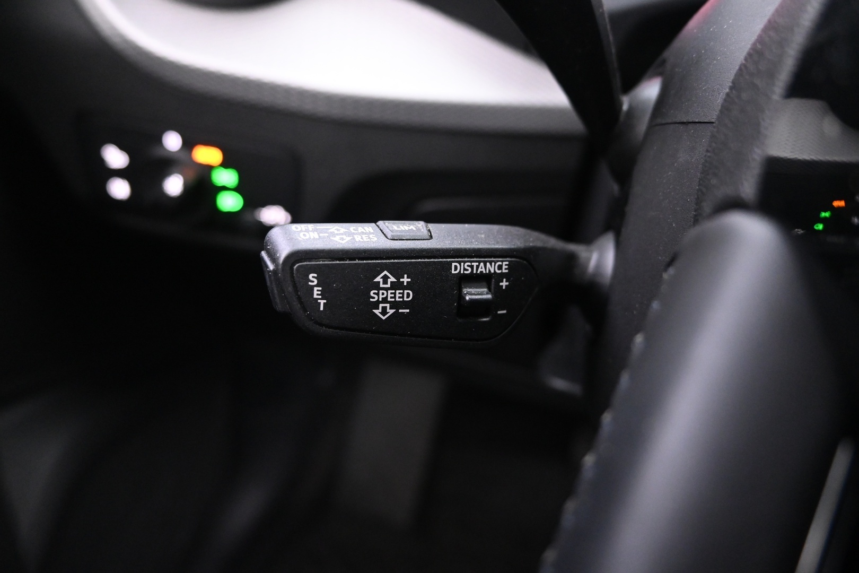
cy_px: 286
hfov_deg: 68.9
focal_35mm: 26
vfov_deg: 49.1
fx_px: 626
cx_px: 430
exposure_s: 1/8
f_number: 3.5
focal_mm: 17.5
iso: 3200
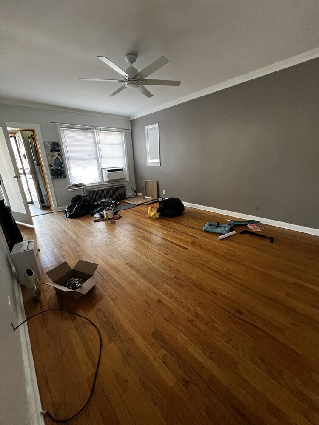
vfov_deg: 106.2
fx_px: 160
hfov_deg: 89.9
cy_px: 212
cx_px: 160
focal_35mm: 13
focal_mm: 1.57
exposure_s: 1/60
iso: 320
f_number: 1.8
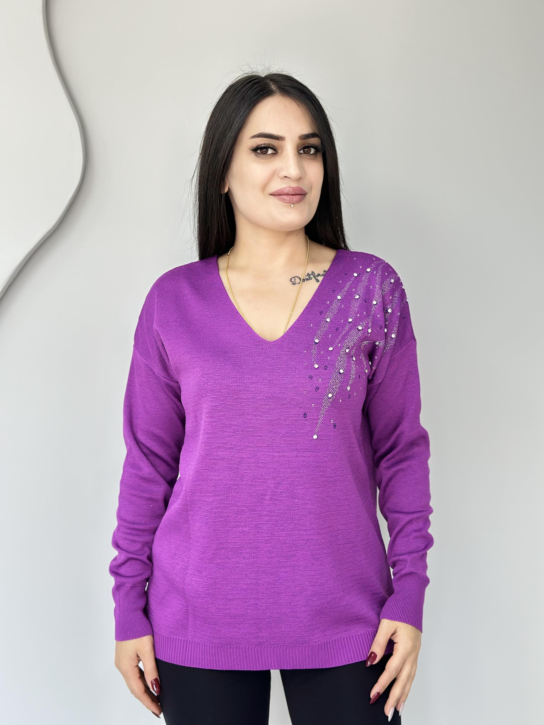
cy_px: 362
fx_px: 1006
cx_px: 272
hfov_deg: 30.3
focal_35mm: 48
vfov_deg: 39.7
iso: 125
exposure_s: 1/100
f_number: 1.78
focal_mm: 6.86
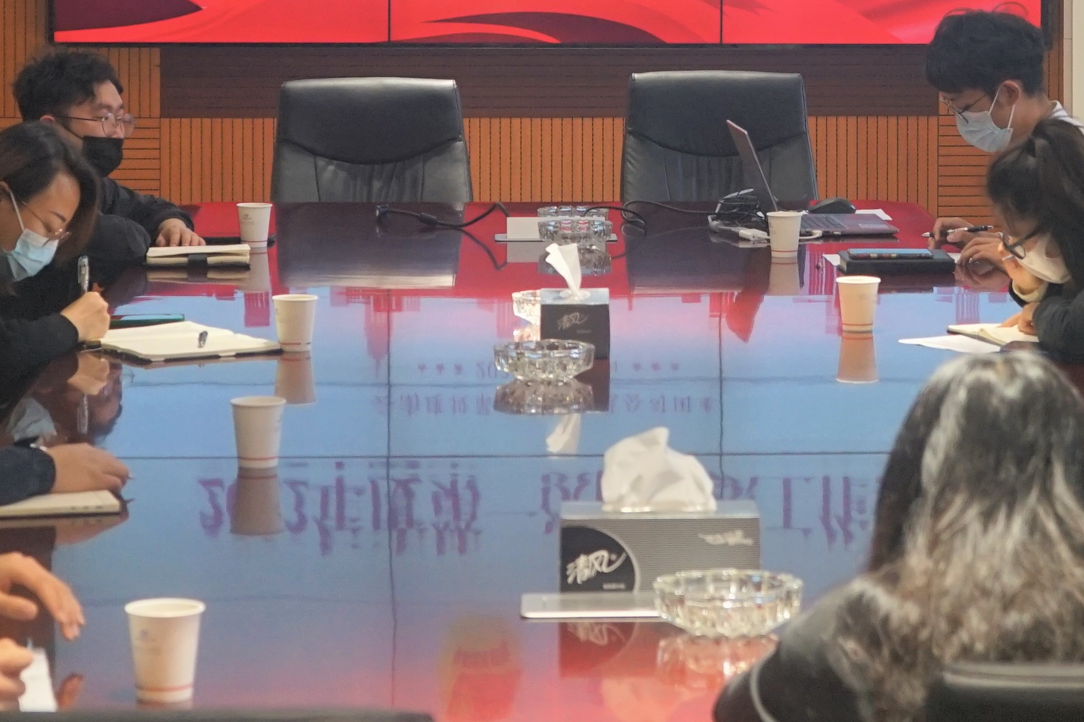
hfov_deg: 16.3
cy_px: -48
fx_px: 3764
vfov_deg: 10.8
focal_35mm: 125
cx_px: 803
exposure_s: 1/160
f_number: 4.5
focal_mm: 41
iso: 640
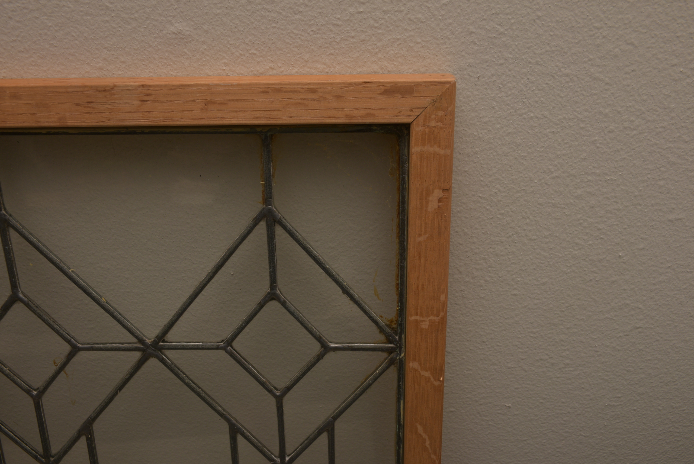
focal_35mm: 36
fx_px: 695
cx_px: 347
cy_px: 232
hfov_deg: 53.1
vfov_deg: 36.9
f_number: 9
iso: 160
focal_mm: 24
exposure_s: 1/160
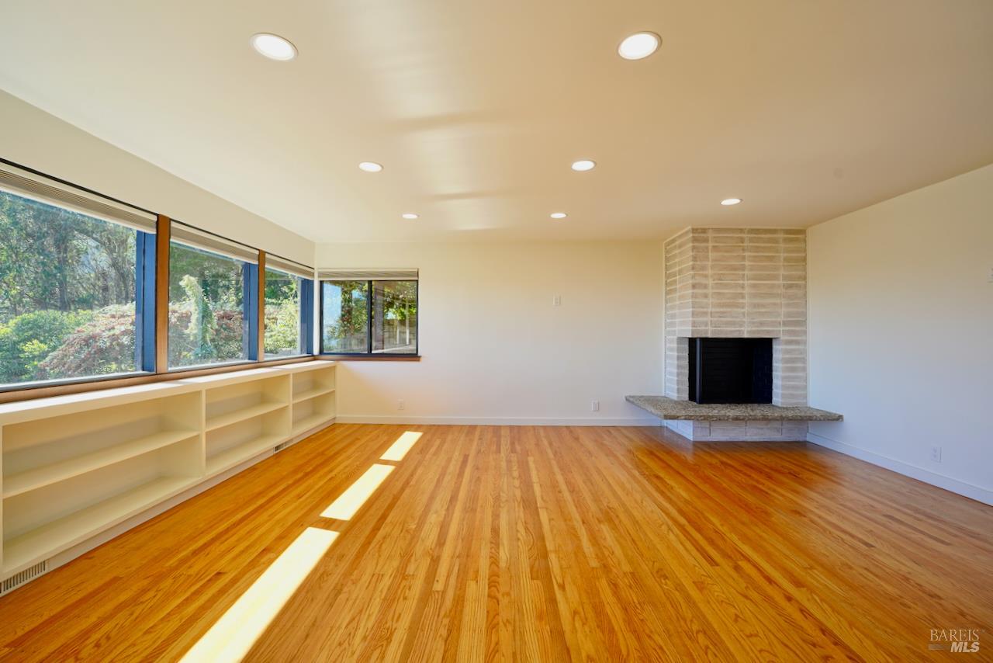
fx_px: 386
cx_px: 496
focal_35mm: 14
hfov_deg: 104.2
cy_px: 332
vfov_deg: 81.2
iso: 640
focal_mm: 14
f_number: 9
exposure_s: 1/80
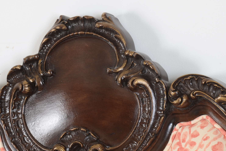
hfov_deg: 7.9
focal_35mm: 261
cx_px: 119
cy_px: 118
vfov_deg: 5.3
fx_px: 1637
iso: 100
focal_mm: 105
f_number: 11
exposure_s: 1/80
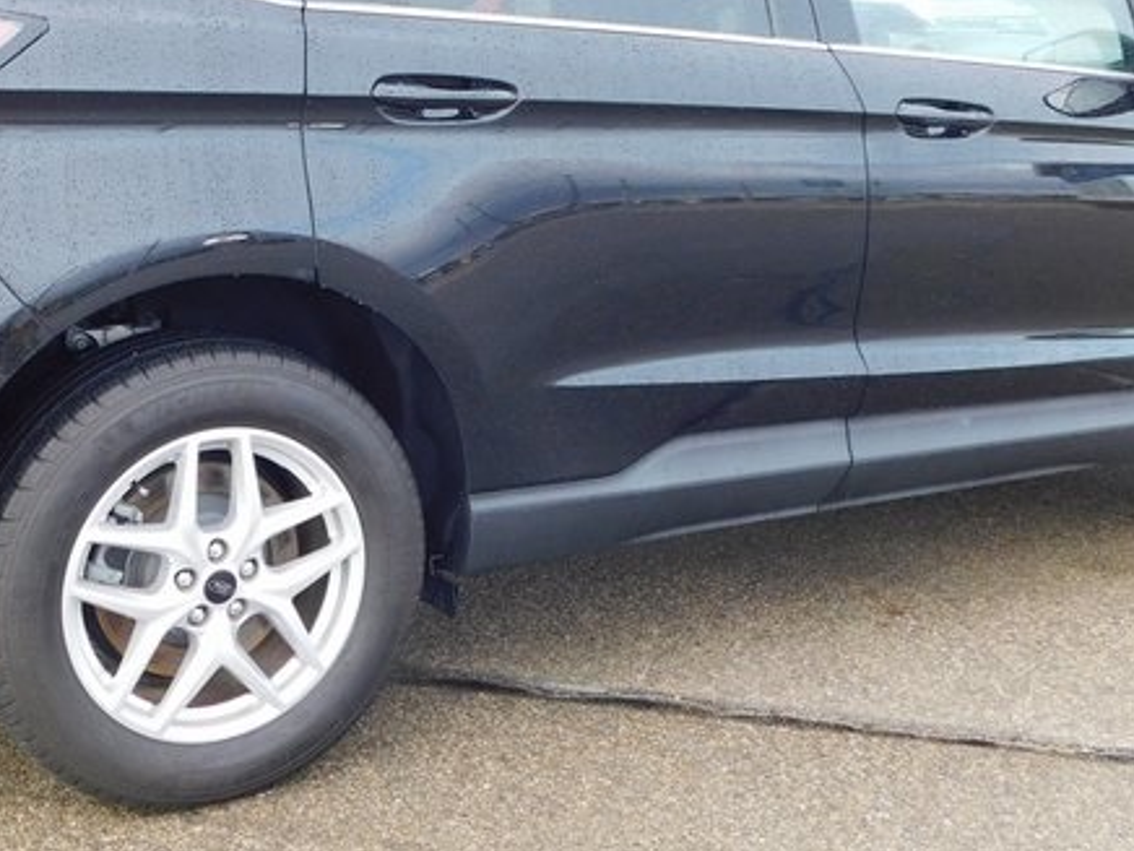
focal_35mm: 54
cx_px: 473
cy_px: 242
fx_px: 1769
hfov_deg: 35.5
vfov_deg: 26.8
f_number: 3
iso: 125
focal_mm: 4
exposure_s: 1/125
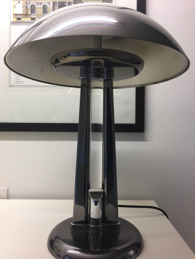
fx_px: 218
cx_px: 98
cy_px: 130
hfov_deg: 48.2
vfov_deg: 61.7
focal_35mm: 29
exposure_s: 1/30
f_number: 2.2
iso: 50
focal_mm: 4.15
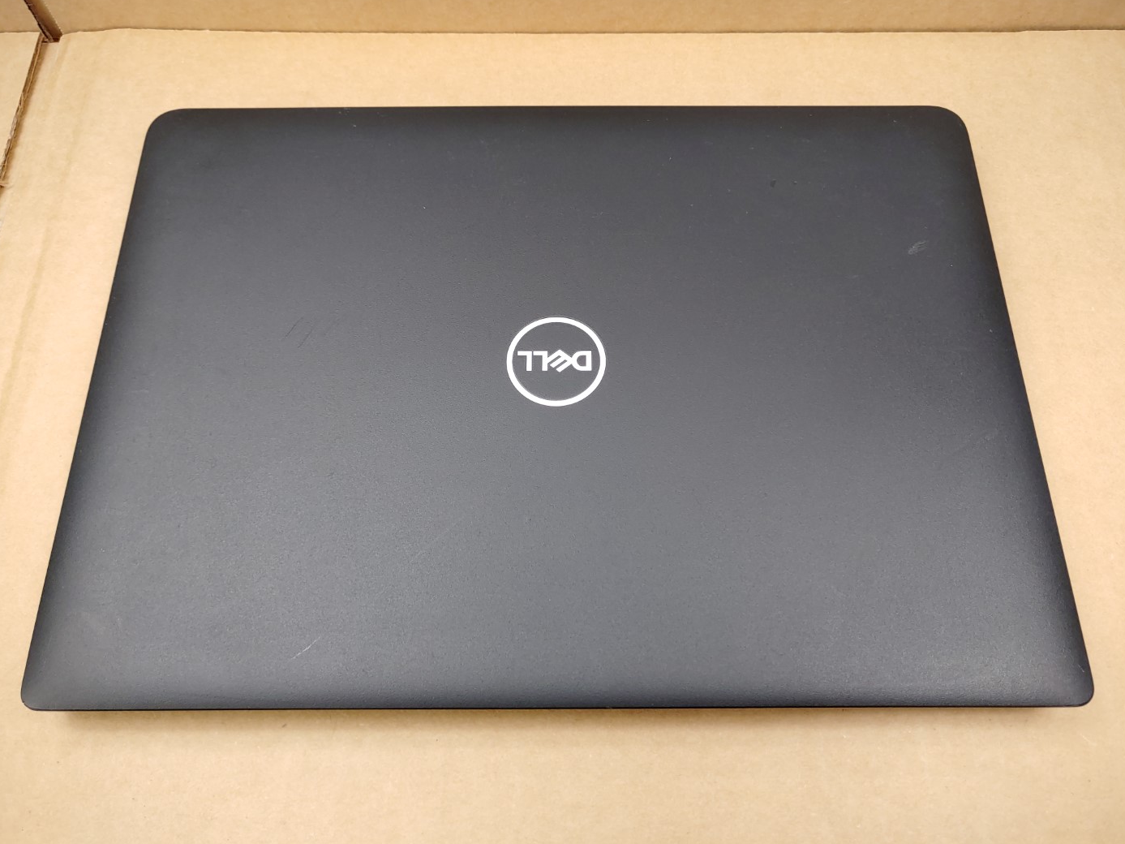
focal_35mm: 27
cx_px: 551
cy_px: 414
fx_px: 877
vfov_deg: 51.3
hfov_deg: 65.3
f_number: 1.8
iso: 50
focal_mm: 4.36
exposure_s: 1/120
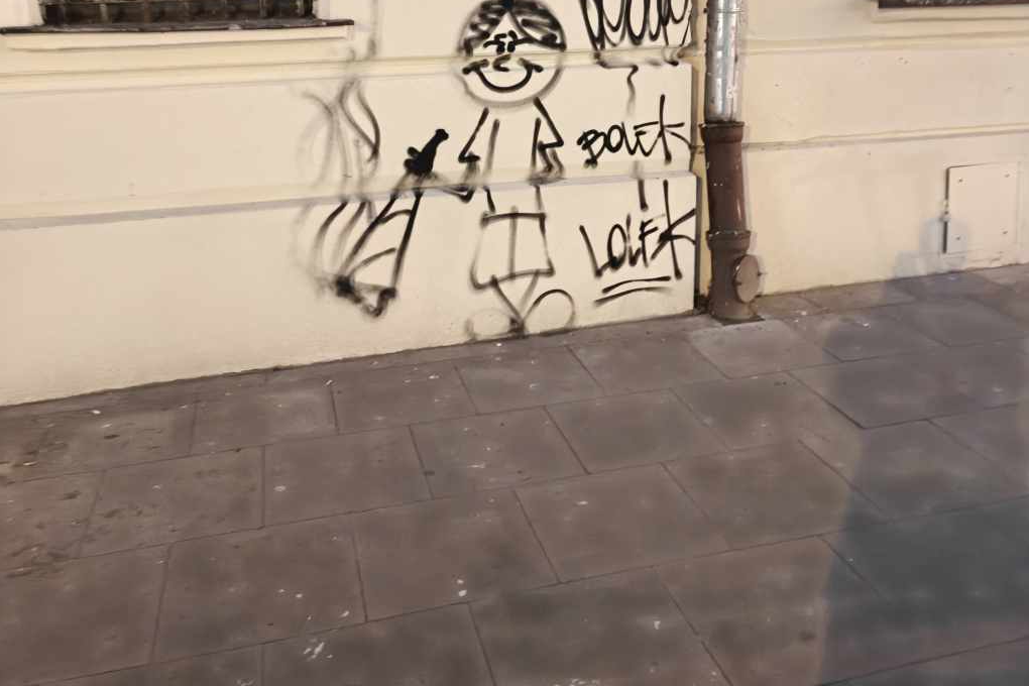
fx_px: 915
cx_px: 516
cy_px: 148
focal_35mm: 32
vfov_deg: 39.7
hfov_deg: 58.7
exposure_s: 1/17
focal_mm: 6.06
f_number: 1.6
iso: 5000
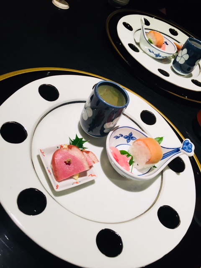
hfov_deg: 48.2
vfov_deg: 61.7
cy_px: 134
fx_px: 225
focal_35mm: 29
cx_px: 100
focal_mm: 4.15
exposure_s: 1/33
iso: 40
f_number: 2.2
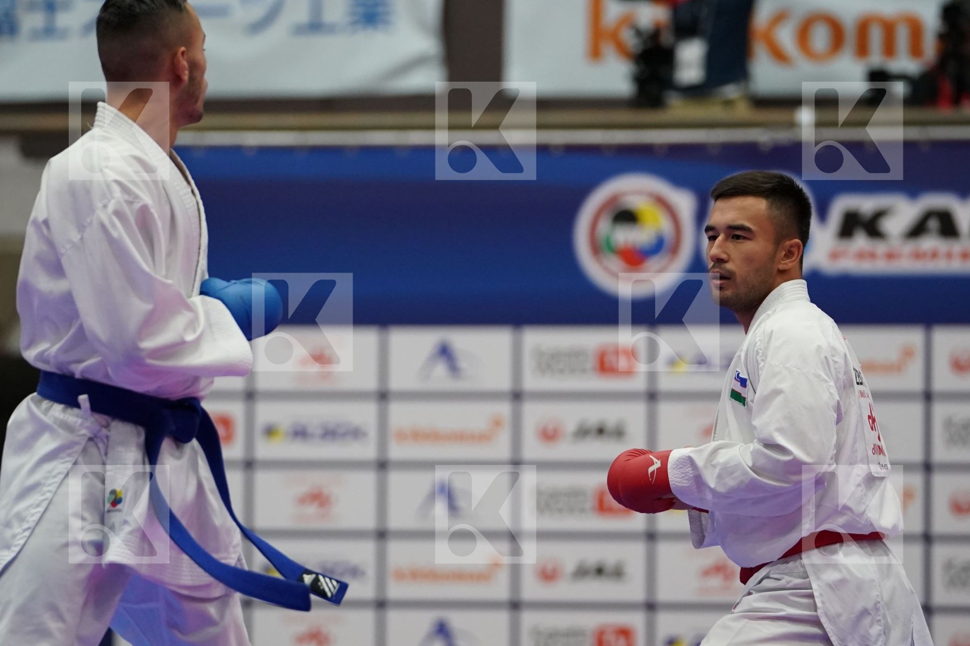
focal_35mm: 256
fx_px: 6897
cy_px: 322
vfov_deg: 5.4
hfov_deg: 8.0
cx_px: 486
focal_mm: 170
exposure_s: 1/1000
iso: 3200
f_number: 2.8
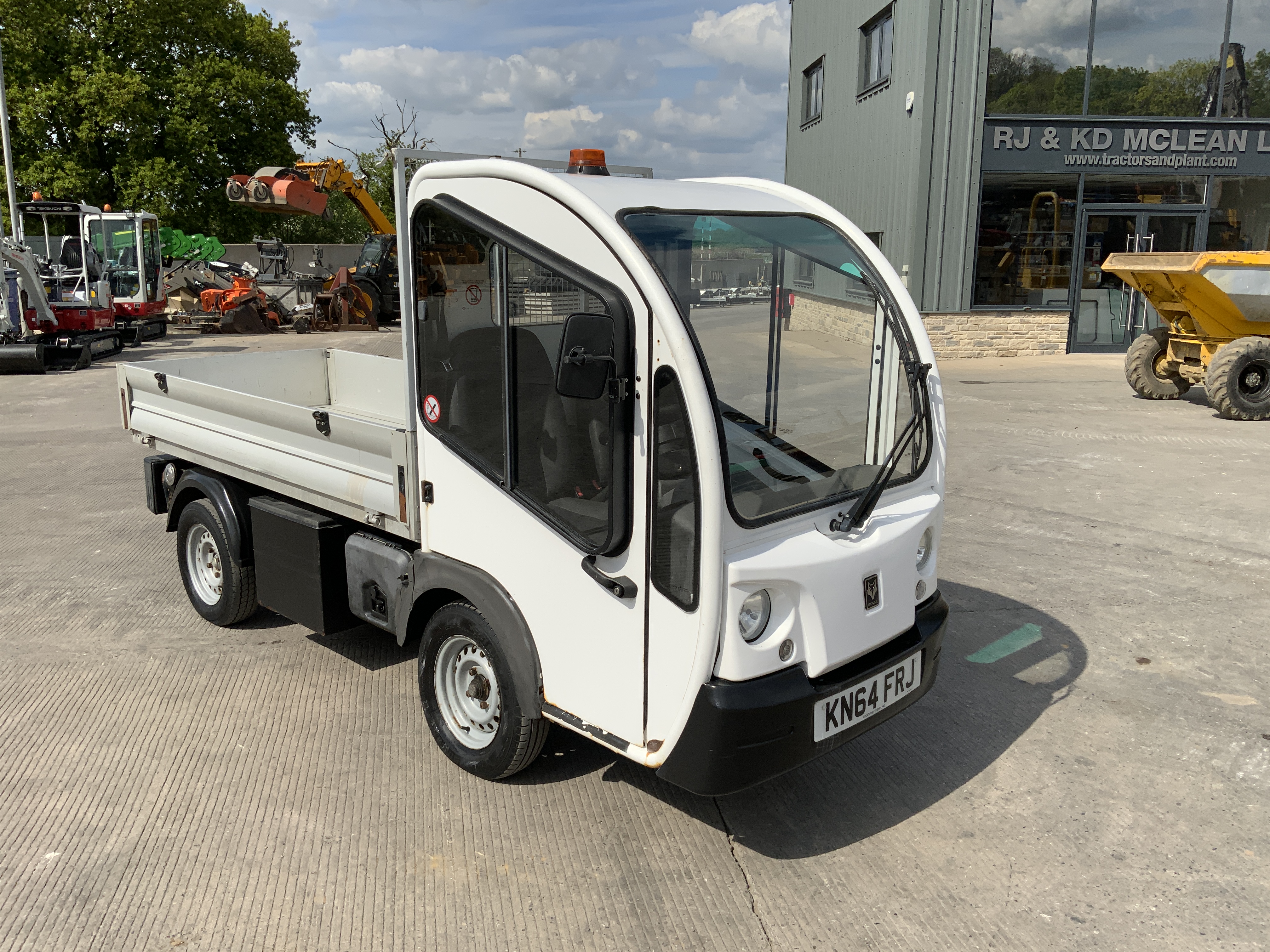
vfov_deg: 48.2
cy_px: 476
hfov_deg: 61.7
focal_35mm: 29
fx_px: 1064
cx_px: 635
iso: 20
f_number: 1.8
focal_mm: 3
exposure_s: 1/3322
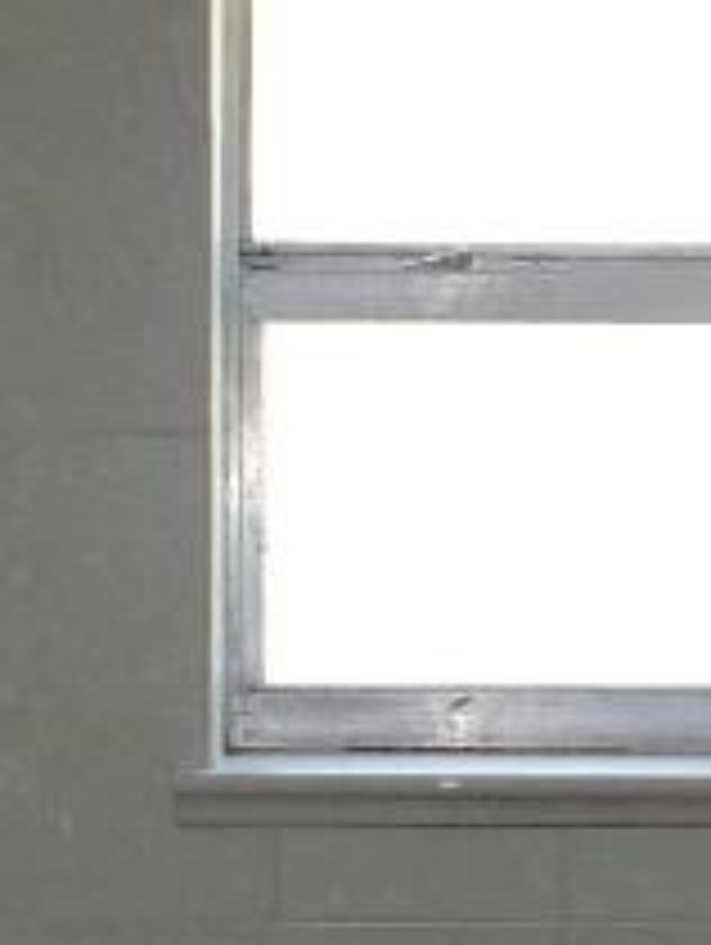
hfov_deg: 11.6
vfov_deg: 14.9
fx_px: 3498
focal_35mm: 128
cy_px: 1080
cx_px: 576
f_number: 2.8
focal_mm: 5.2
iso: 100
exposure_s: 1/30
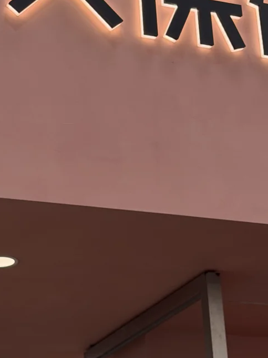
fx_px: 1105
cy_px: 88
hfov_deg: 13.8
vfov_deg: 18.3
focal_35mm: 107
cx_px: 125
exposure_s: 1/128
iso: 50
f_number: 1.78
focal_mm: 6.76
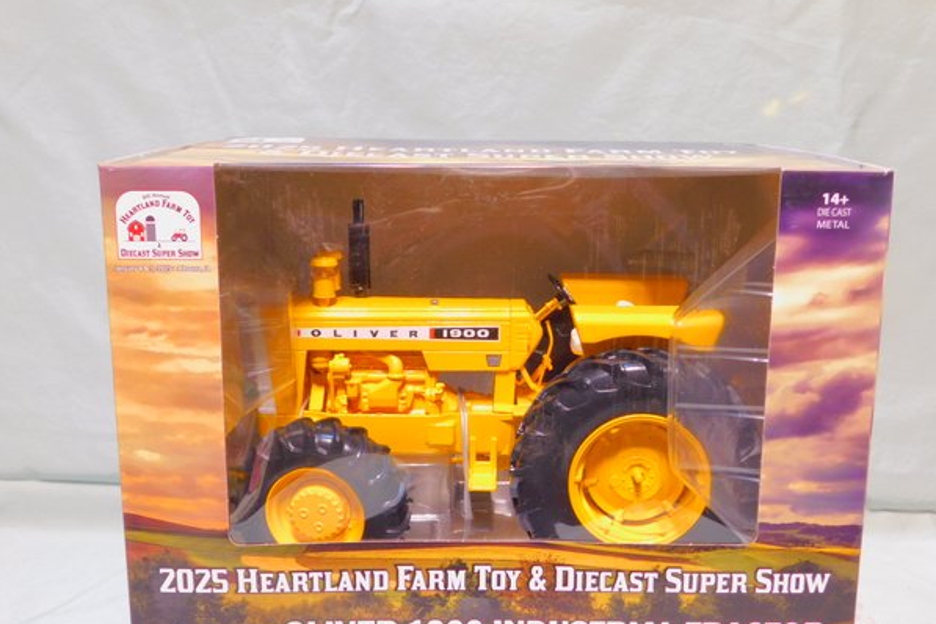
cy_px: 361
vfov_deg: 30.5
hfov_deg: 44.5
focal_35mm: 44
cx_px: 492
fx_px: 1144
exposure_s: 1/30
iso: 140
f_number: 3.6
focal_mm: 7.1
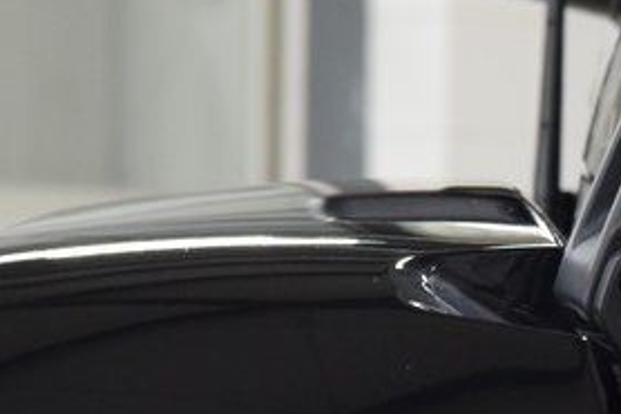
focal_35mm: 387
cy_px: 561
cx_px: 713
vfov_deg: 3.5
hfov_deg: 5.3
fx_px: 6672
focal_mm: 70
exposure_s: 1/30
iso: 1600
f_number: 7.1
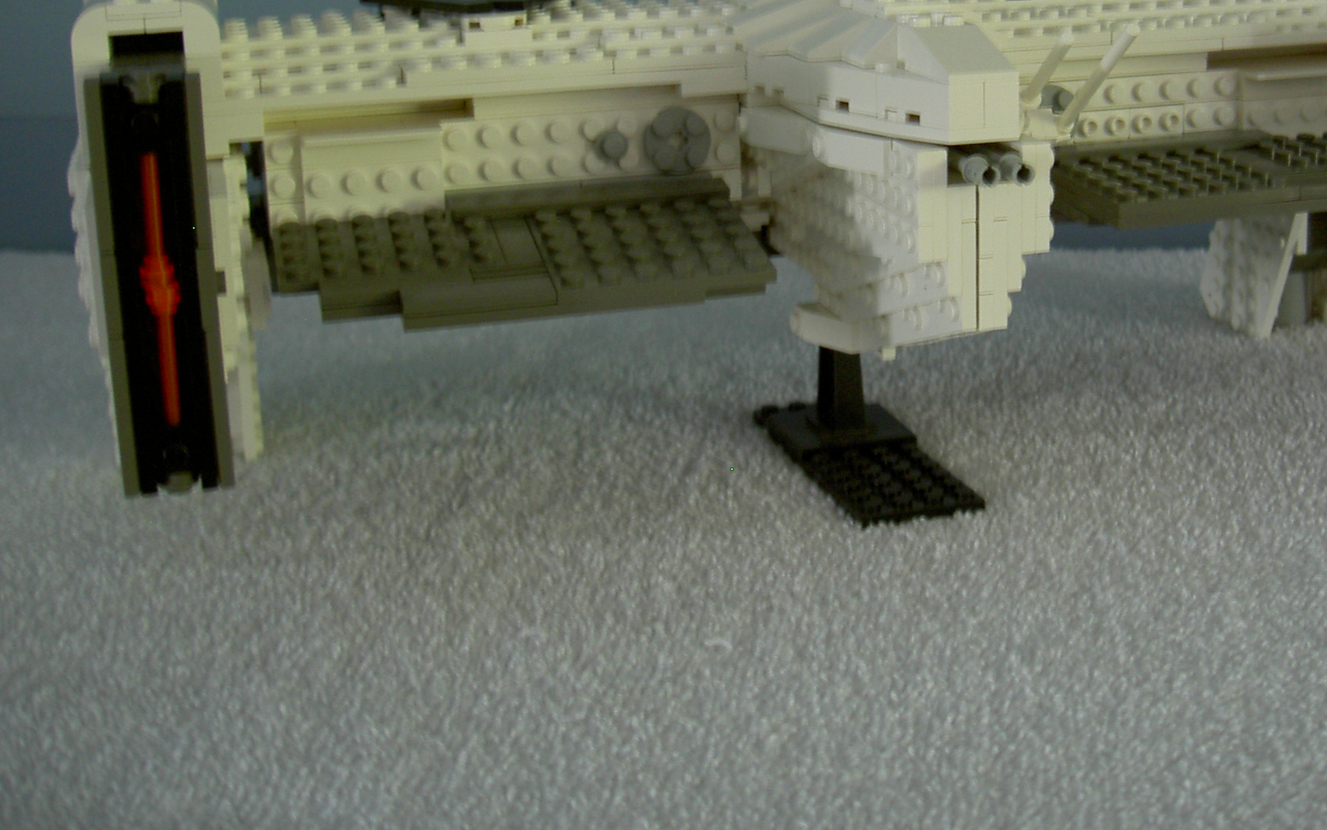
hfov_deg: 36.5
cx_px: 879
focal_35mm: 55
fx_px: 1989
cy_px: 204
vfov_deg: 23.3
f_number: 2.8
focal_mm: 8
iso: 100
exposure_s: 1/8
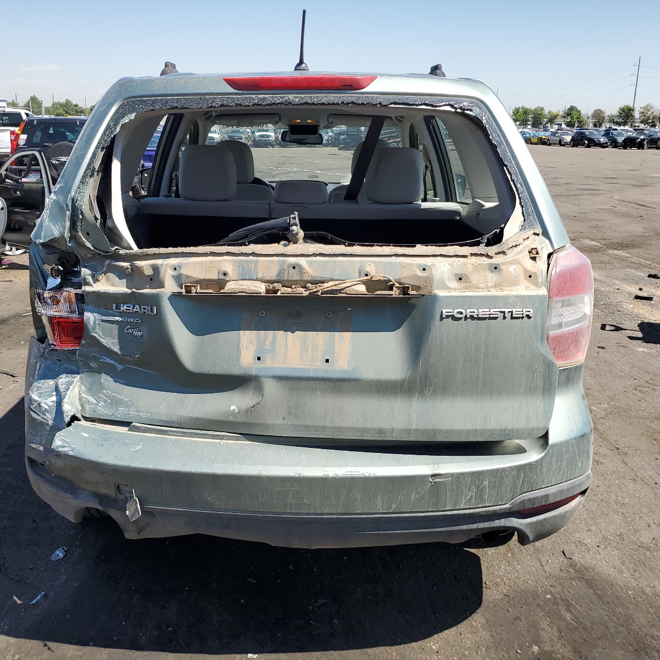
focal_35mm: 31
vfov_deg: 52.5
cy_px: 331
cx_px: 306
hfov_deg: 52.5
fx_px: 669
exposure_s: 1/2000
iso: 50
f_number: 1.5
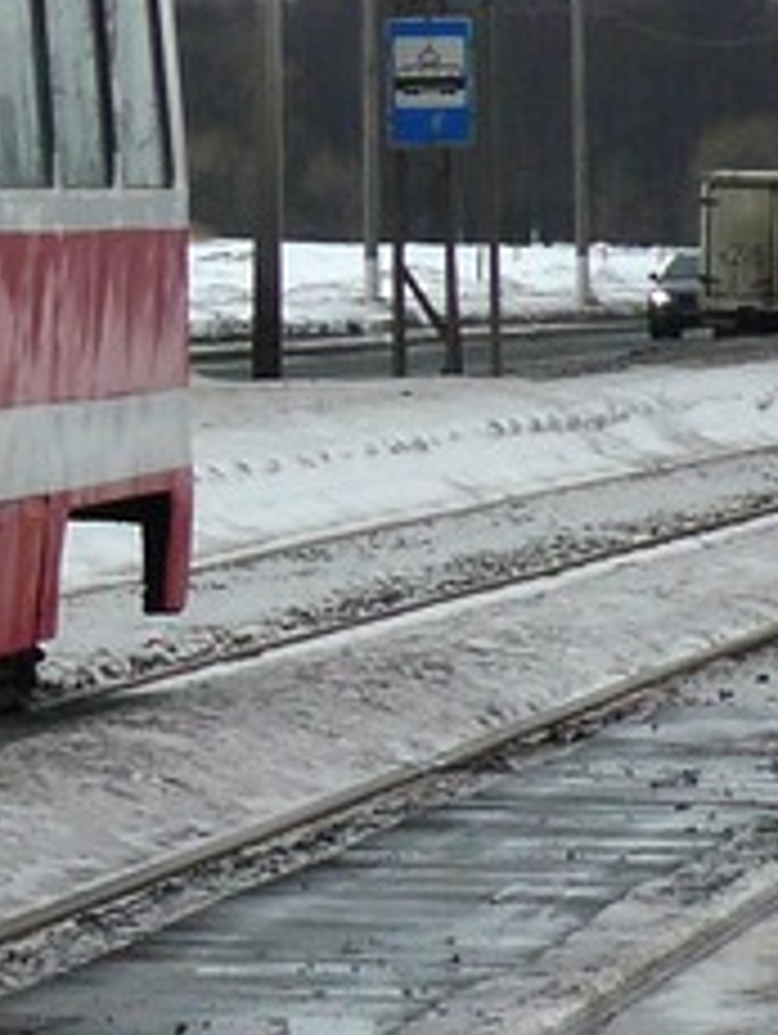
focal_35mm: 316
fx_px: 9452
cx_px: -1381
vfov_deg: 6.2
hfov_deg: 4.6
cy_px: -405
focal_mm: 11.7
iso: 100
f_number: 4
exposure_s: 1/800
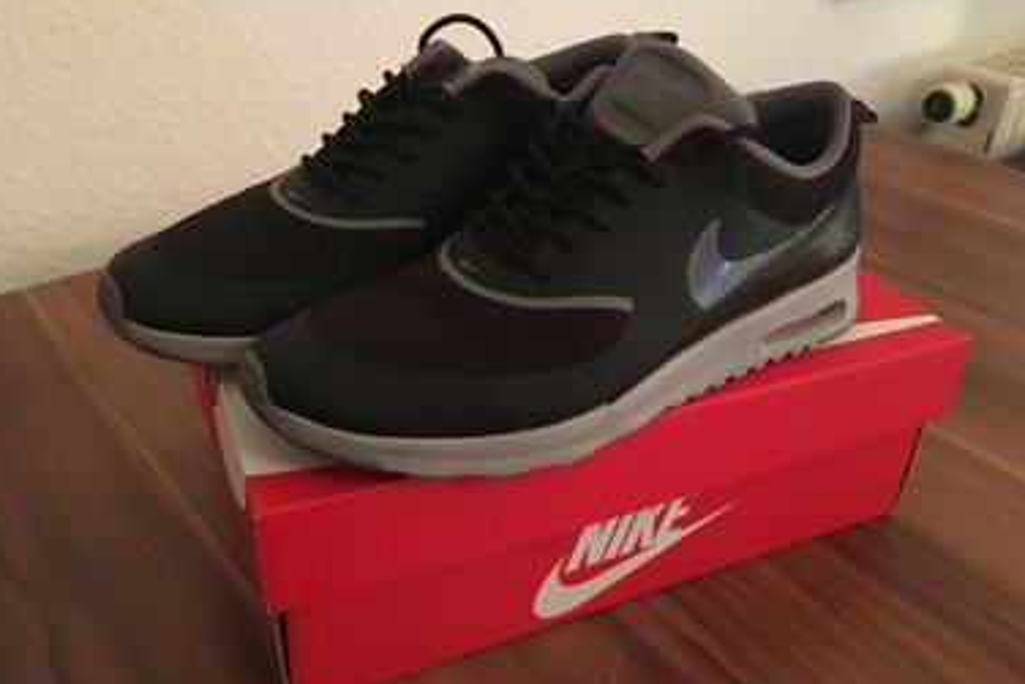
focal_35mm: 31
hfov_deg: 60.3
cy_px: 322
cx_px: 510
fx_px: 883
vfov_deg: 42.3
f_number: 2.2
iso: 400
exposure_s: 1/17
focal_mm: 4.15
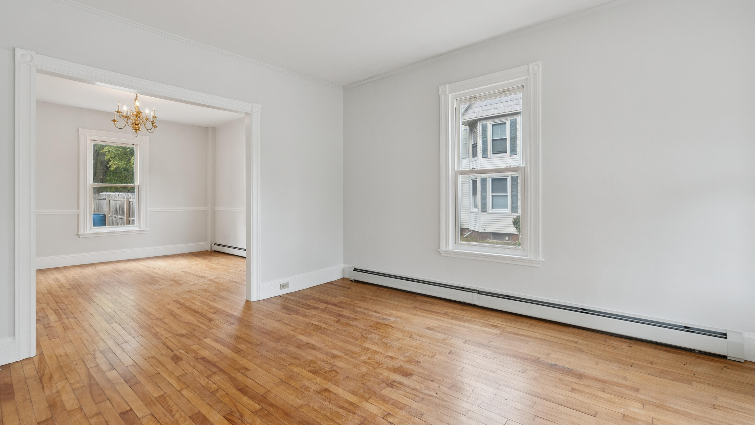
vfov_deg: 62.3
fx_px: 351
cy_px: 197
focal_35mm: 18
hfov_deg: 94.2
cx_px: 373
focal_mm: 16.5
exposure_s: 1/80
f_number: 7.1
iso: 320
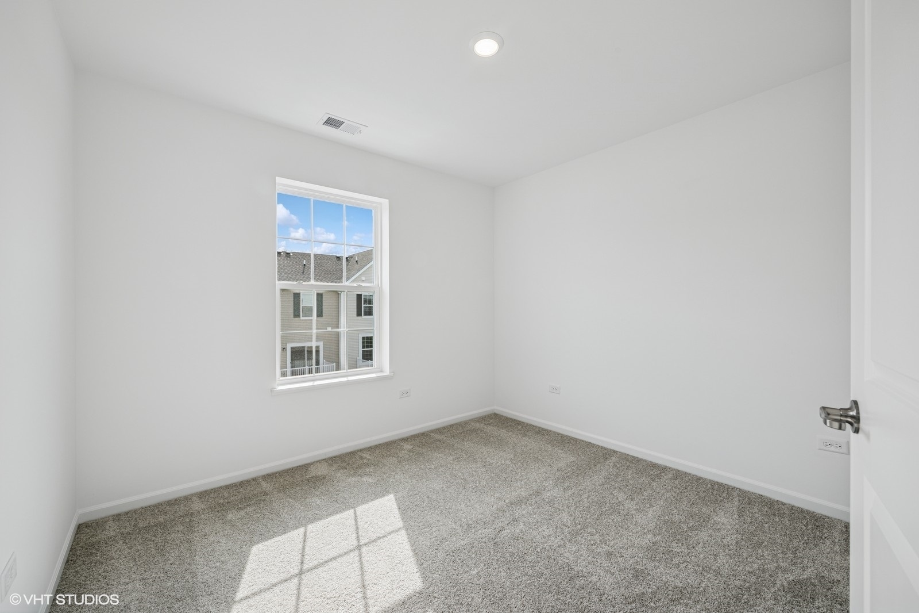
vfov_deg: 81.2
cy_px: 306
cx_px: 460
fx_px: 357
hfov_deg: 104.3
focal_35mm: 14
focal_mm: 14
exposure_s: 1/60
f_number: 9.5
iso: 200
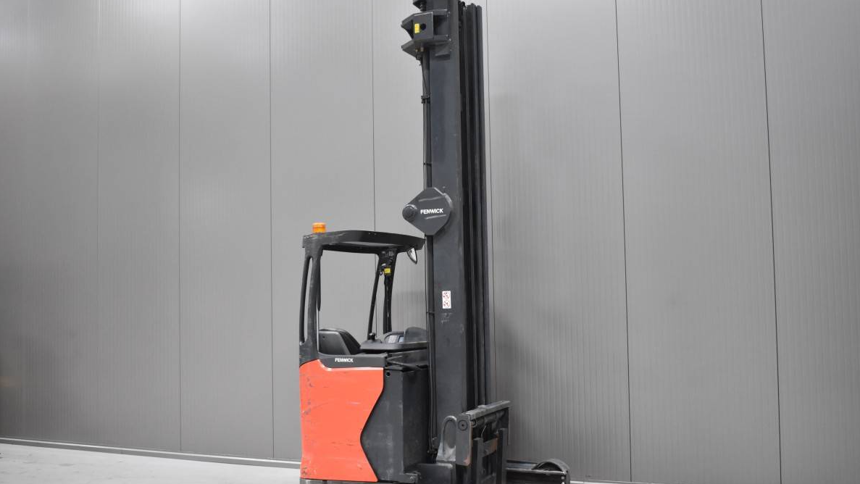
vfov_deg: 32.4
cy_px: 260
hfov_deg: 54.6
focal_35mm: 37
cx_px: 433
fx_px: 833
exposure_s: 1/60
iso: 1600
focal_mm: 23
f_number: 4.5
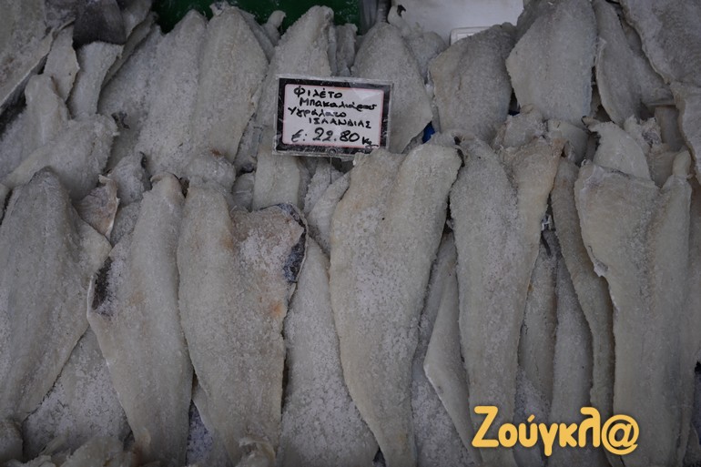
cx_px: 350
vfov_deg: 36.9
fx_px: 701
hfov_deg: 53.1
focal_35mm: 36
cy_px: 234
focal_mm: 36
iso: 100
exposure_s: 1/320
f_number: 6.3
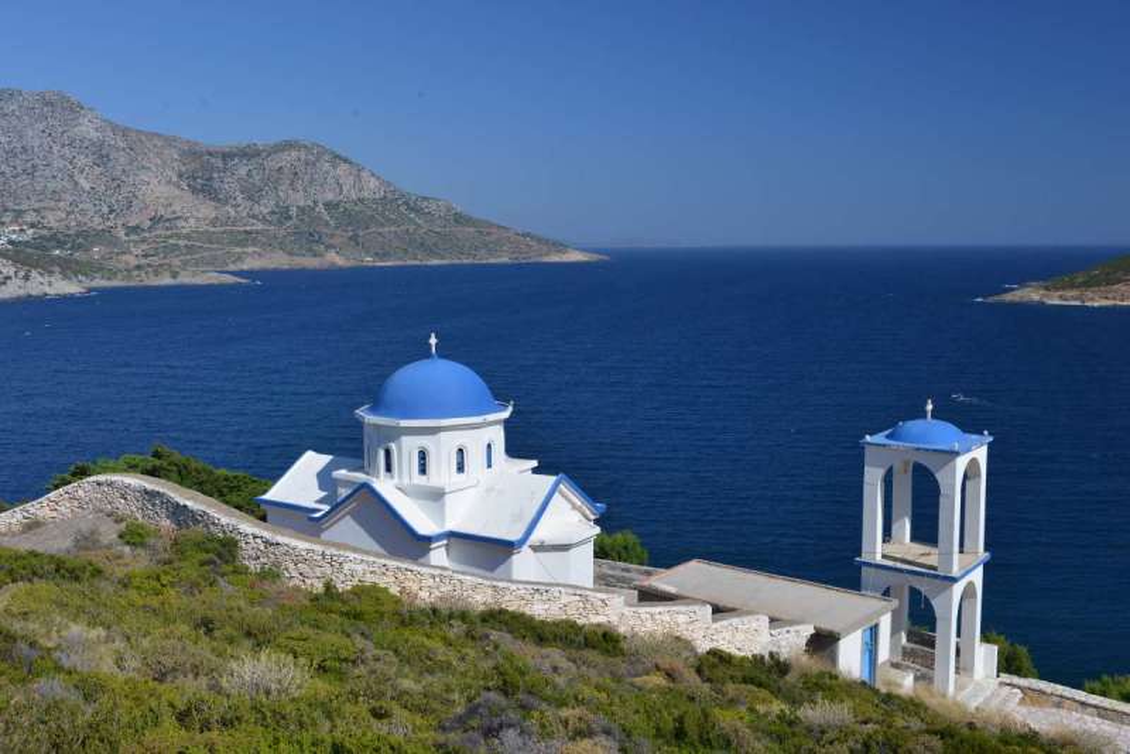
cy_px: 377
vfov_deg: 37.9
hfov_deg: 54.4
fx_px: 1099
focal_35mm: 35
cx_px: 565
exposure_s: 1/250
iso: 320
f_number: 11
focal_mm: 35
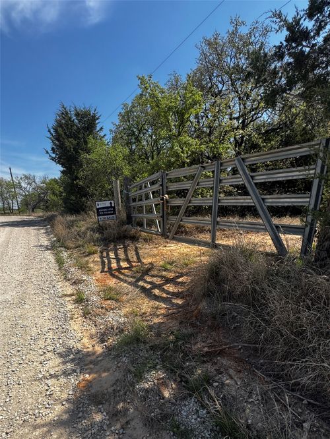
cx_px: 165
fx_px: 178
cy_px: 220
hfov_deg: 85.7
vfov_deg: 102.0
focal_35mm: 14
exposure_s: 1/1048
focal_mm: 2.22
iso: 50
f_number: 2.2
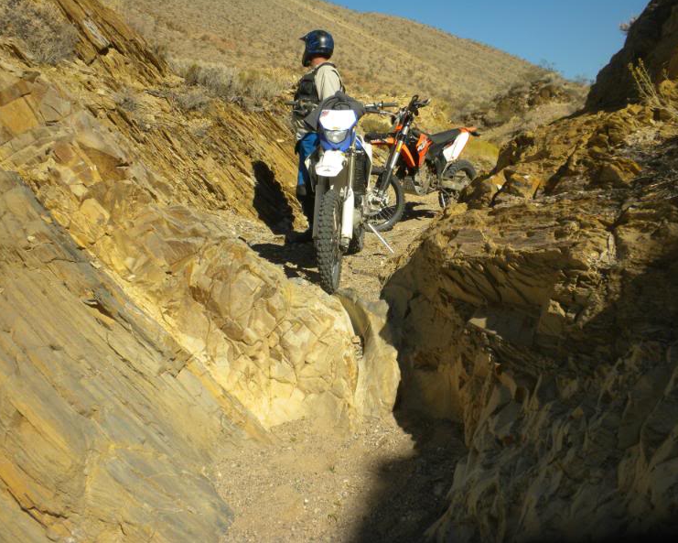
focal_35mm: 39
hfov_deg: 46.8
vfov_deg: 38.2
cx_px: 349
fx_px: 783
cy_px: 269
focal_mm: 6.6
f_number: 10
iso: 90
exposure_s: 1/227
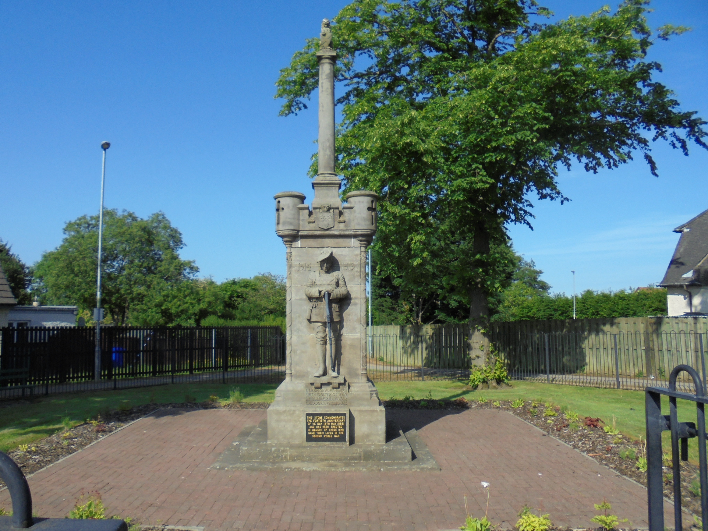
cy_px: 258
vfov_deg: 48.2
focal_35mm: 29
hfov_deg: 61.6
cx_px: 324
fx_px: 593
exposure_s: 1/800
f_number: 3.5
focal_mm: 4.6
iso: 100
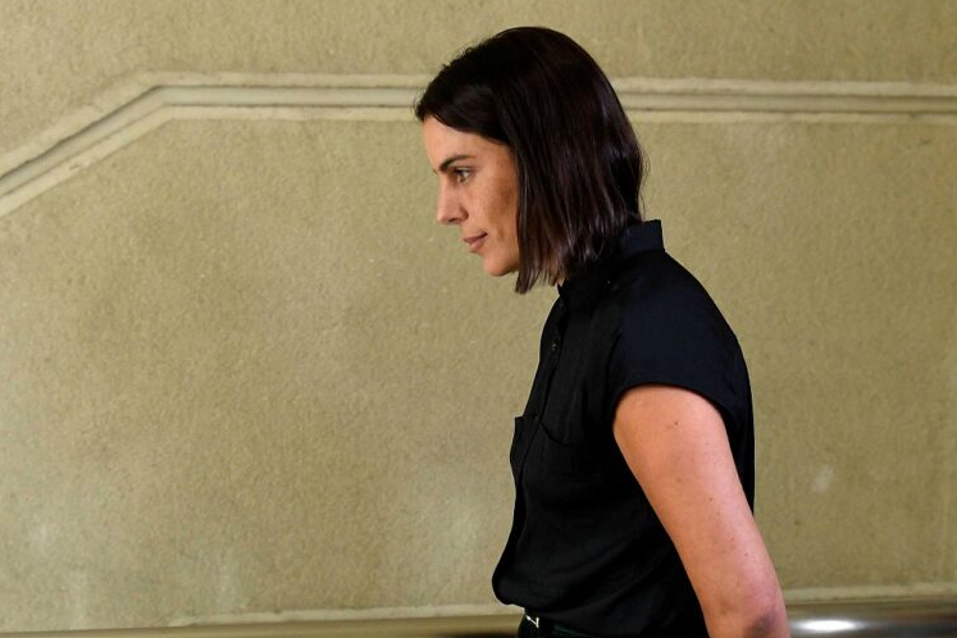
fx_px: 984
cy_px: 318
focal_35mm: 37
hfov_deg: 51.9
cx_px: 488
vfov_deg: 35.9
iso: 1250
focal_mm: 24
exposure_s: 1/320
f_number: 2.8
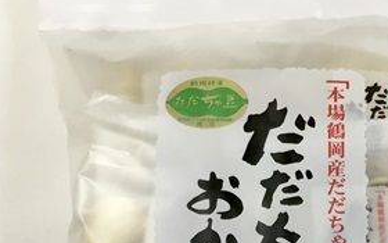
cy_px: 303
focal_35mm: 75
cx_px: 309
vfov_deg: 16.6
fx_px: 793
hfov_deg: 27.0
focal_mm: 3.3
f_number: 2.4
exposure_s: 1/33
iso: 64
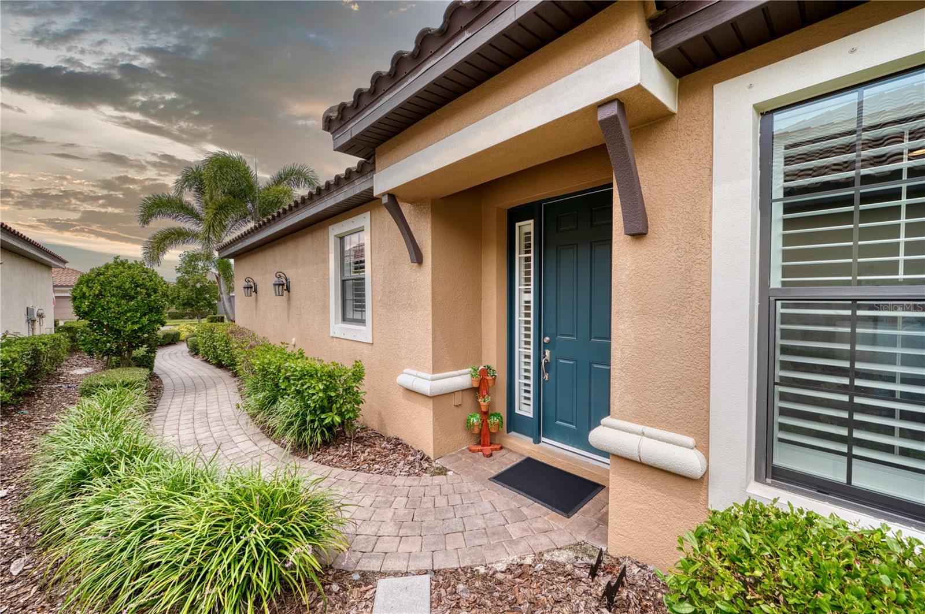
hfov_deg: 104.3
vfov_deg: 81.1
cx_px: 462
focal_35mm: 14
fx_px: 359
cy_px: 307
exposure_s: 1/1000
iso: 200
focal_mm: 14
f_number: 8
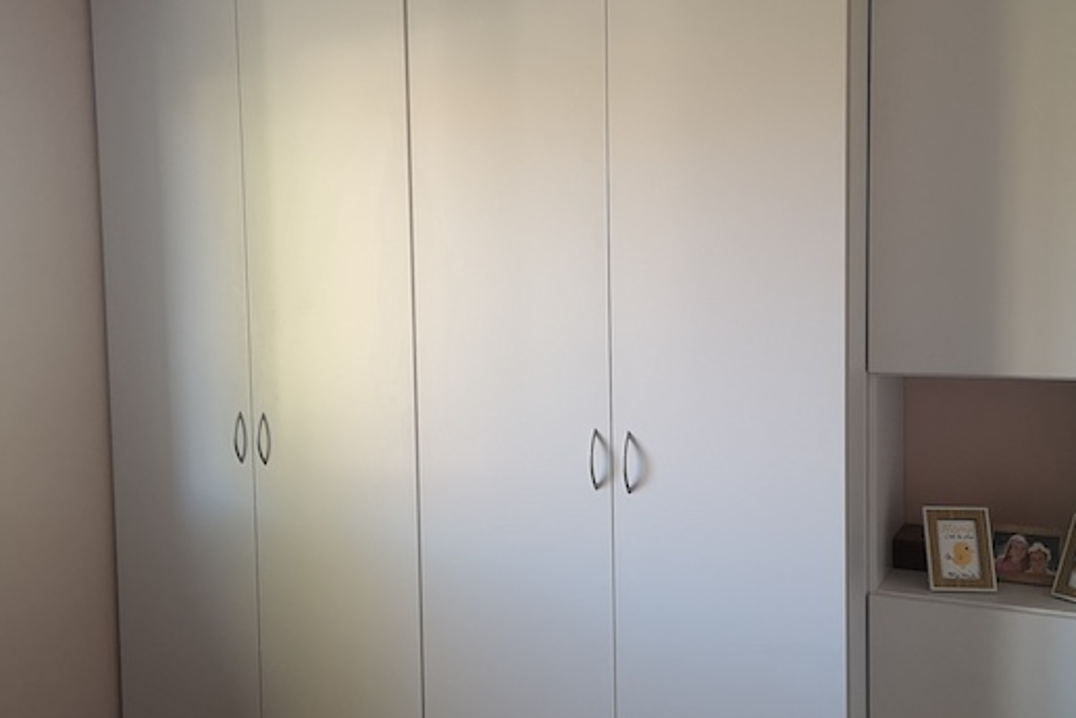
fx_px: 1136
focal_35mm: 38
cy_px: 352
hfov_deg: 50.7
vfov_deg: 35.1
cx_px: 532
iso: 125
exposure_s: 1/50
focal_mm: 5.58
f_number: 1.8
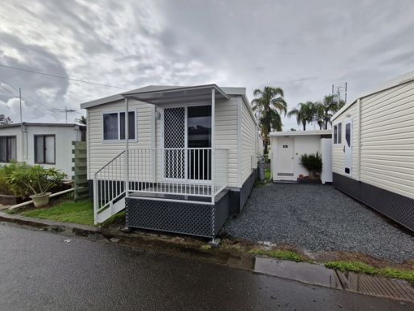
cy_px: 158
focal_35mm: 14
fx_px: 168
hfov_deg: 101.9
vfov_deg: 85.7
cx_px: 221
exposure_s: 1/2064
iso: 50
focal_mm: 1.74
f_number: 2.2
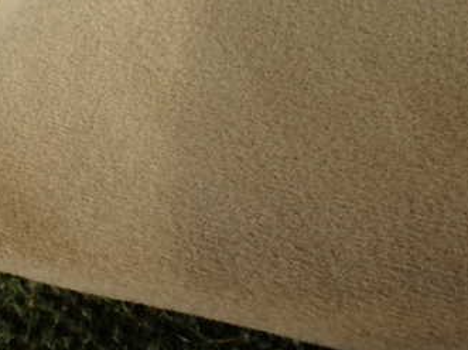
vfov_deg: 24.9
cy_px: 80
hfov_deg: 31.8
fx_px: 784
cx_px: 54
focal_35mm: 58
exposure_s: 1/60
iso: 125
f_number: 2.4
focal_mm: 5.79
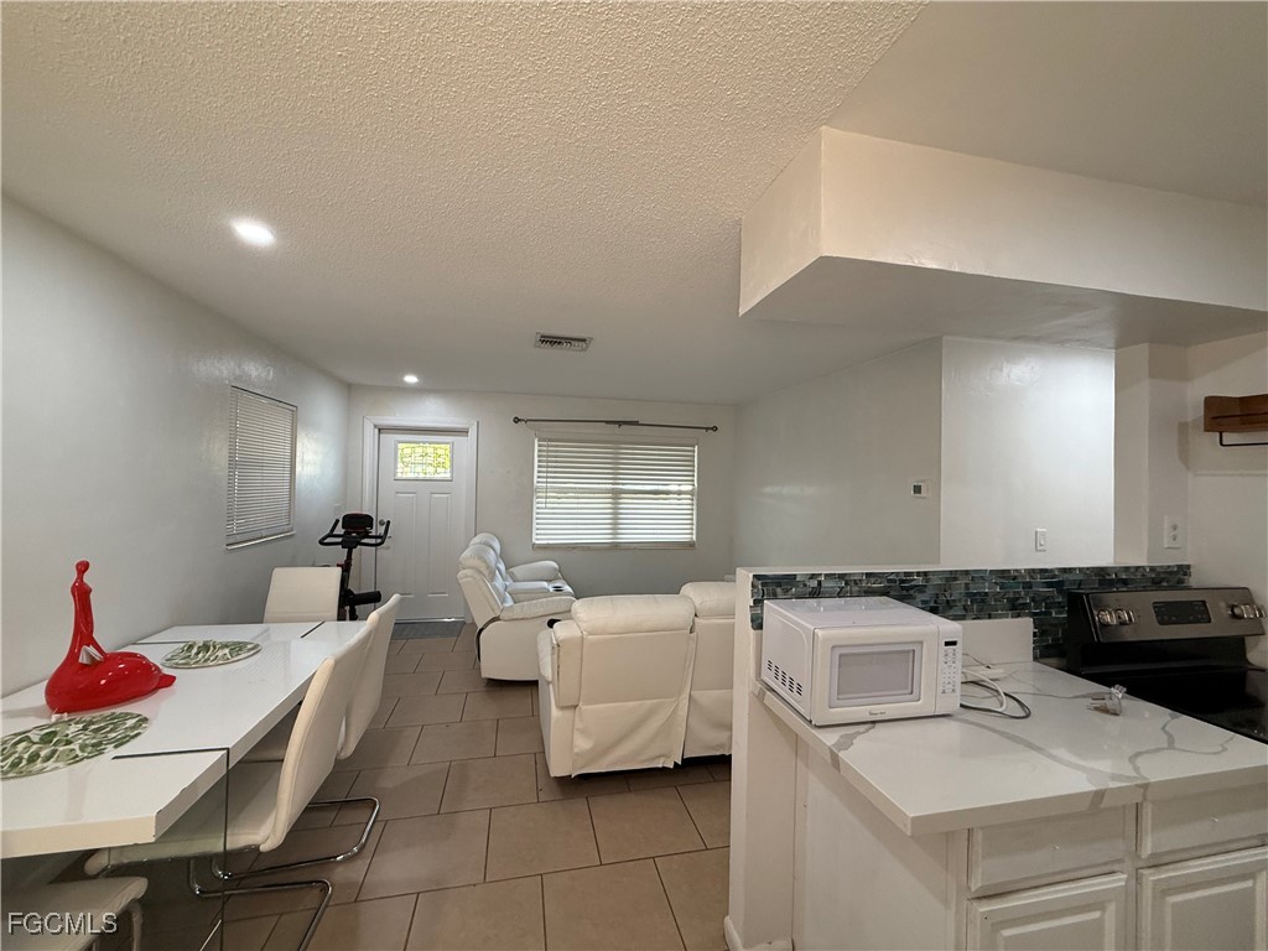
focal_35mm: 14
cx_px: 634
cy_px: 476
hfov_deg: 102.1
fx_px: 513
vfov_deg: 85.7
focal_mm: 2.22
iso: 250
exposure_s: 1/120
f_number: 2.2
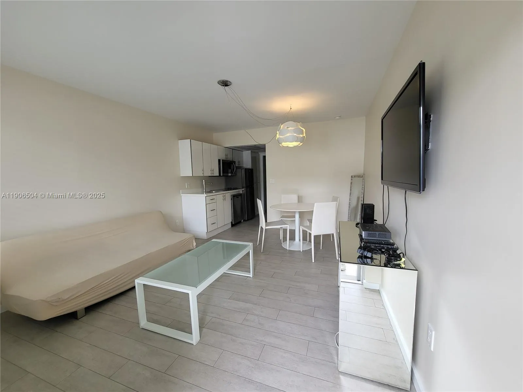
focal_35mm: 13
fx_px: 196
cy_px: 196
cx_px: 262
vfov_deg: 89.9
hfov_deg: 106.2
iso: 32
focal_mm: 1.74
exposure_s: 1/60
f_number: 2.2
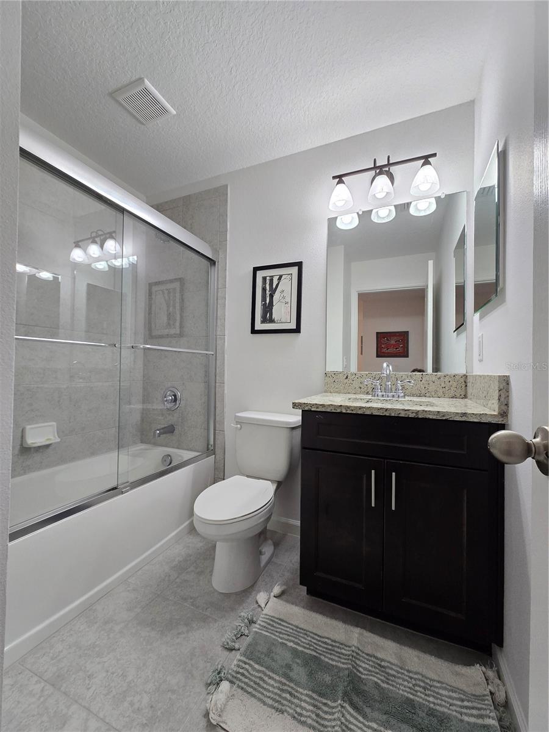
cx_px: 274
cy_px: 366
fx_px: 275
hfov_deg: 89.9
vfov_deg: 106.2
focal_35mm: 13
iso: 160
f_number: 2.2
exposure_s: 1/60
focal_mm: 2.2
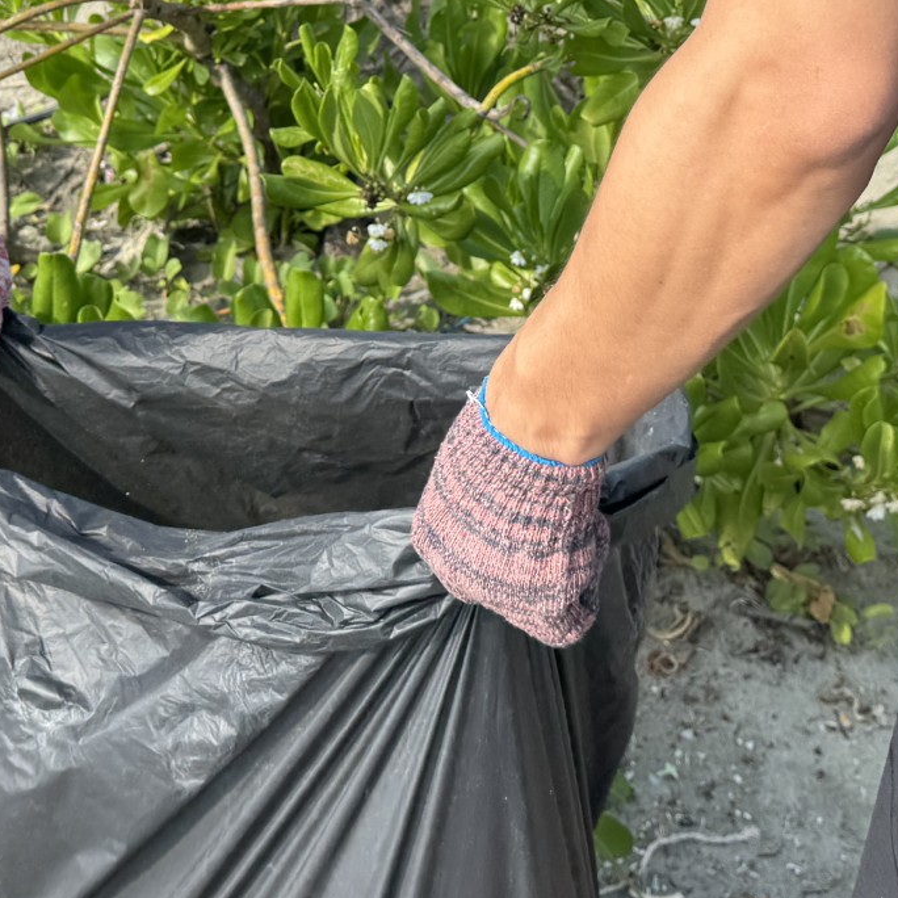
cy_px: -4
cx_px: 297
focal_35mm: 62
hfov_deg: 27.5
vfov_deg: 26.2
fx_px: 1820
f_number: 1.78
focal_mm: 6.76
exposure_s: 1/1524
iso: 80
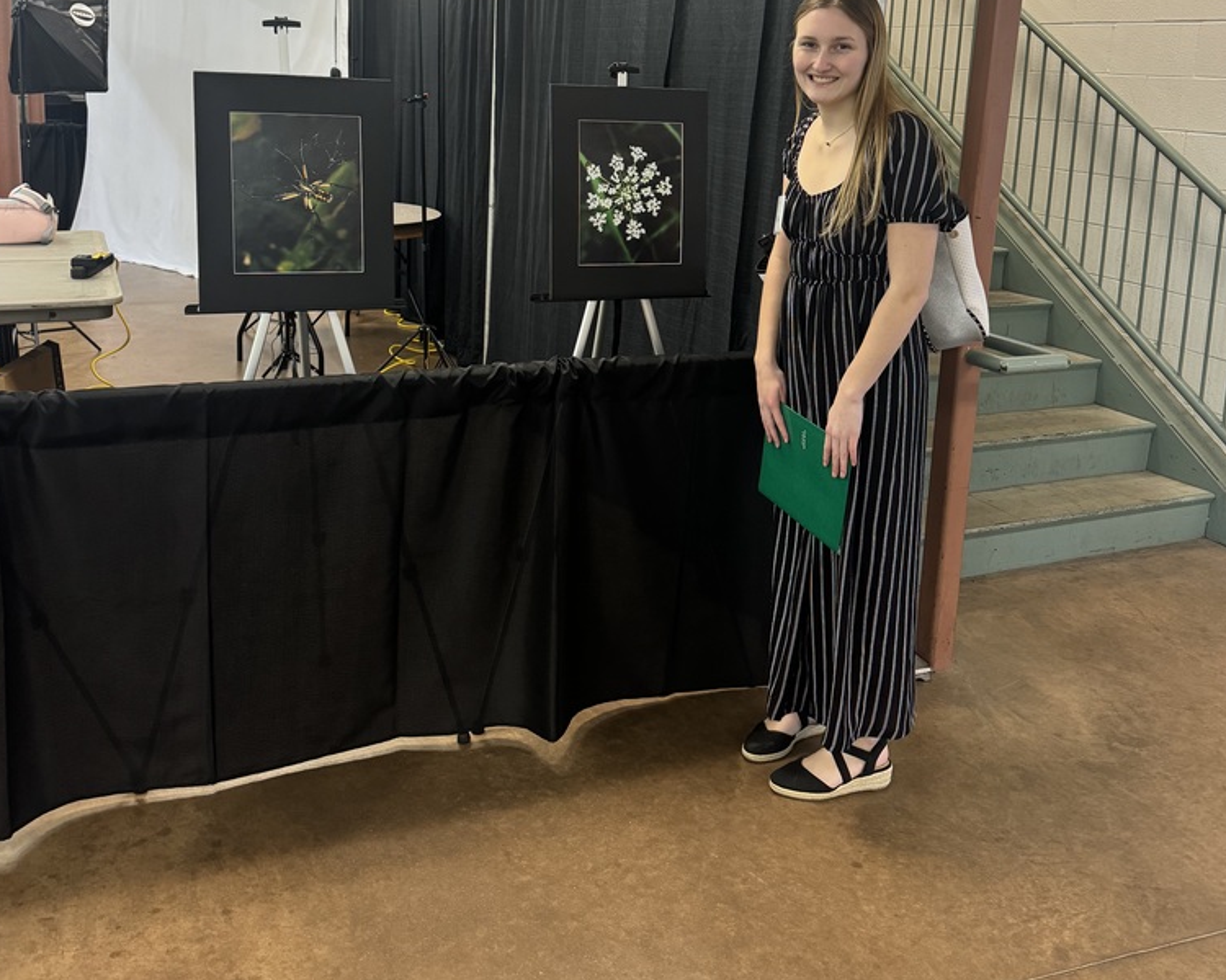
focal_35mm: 32
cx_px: 606
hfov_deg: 55.7
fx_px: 1161
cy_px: 283
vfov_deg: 44.7
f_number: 1.78
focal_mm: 6.76
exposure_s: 1/60
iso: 250
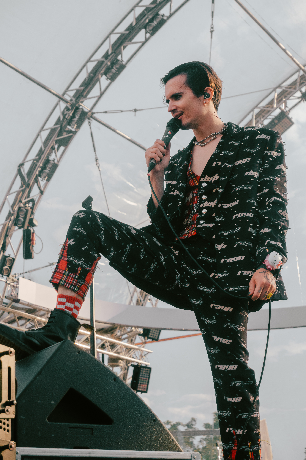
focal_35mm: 68
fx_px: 867
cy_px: 230
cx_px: 153
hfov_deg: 20.0
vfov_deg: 29.7
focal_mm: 45
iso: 200
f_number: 5.6
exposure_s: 1/500
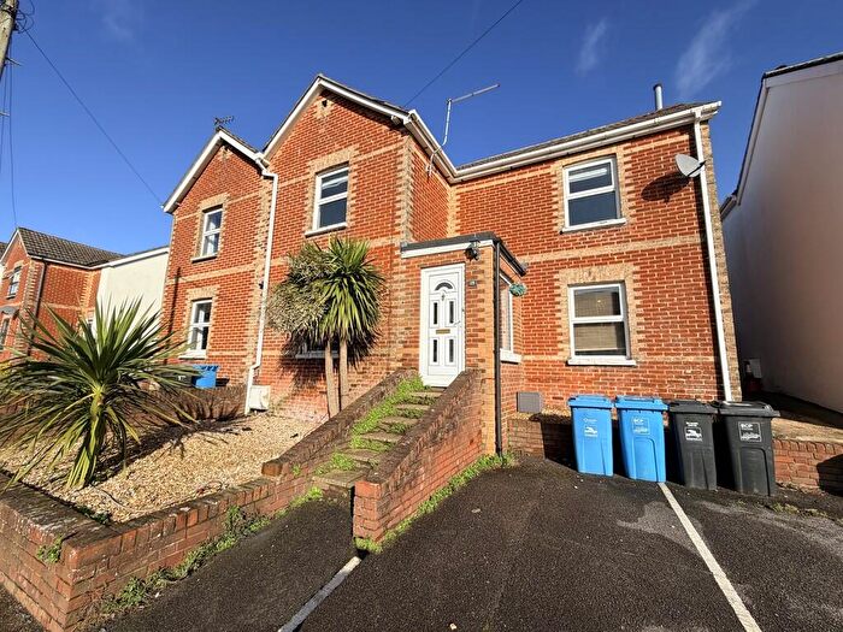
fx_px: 341
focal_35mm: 14
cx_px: 422
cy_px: 316
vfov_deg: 85.7
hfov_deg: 102.1
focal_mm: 2.22
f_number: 2.2
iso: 25
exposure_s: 1/770
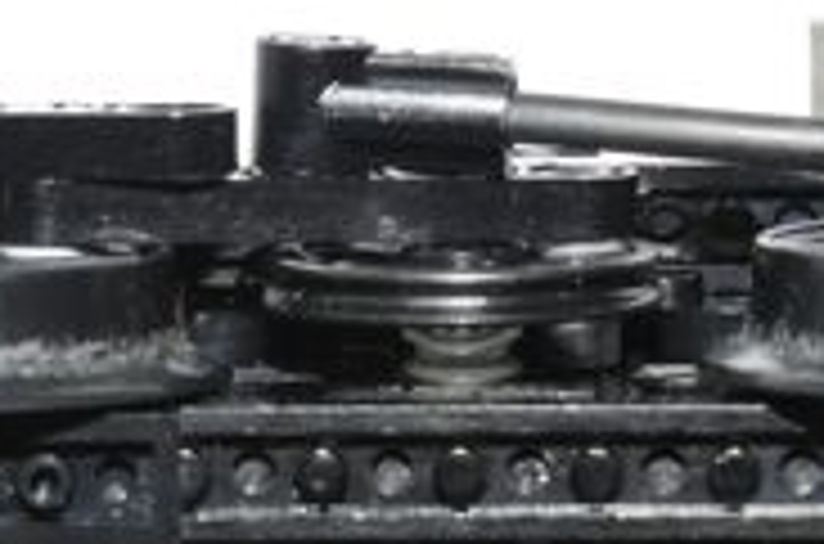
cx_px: 162
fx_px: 7191
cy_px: 883
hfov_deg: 6.6
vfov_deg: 4.3
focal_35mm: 315
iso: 200
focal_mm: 60
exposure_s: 1/30
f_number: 11
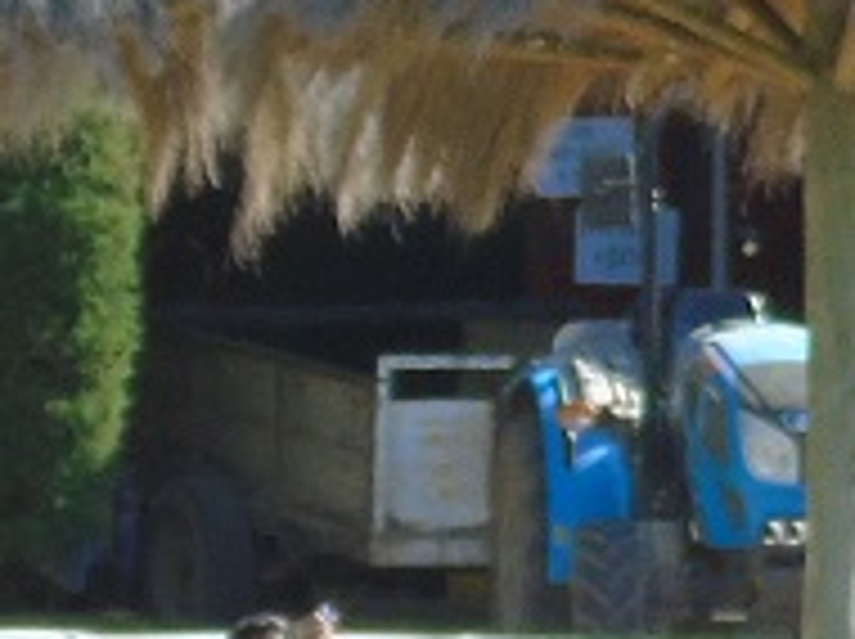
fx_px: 18181
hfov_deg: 2.7
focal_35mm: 737
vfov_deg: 2.0
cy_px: 40
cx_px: 2088
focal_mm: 19
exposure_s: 1/250
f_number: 4.4
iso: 80
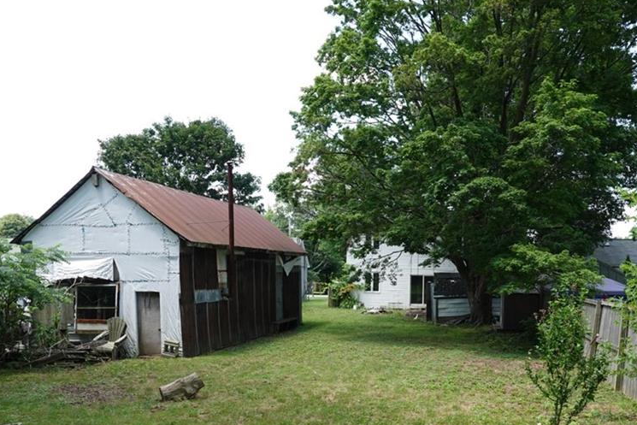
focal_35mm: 33
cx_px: 365
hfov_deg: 57.0
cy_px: 283
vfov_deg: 39.5
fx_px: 584
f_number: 3.2
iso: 100
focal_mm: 8.8
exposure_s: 1/250
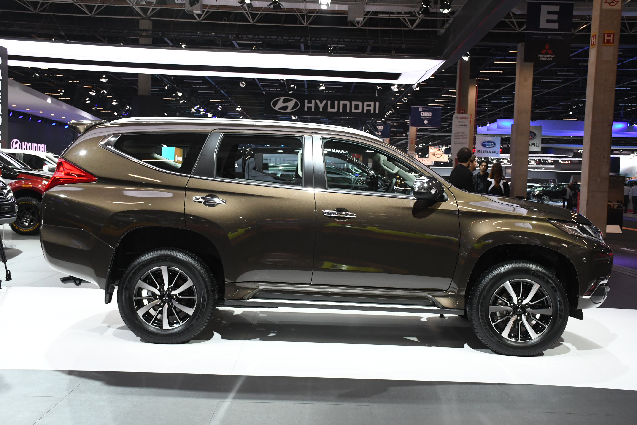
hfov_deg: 48.5
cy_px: 212
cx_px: 318
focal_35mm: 40
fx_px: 708
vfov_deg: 33.4
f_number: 7.1
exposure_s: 1/125
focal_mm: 27
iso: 2000
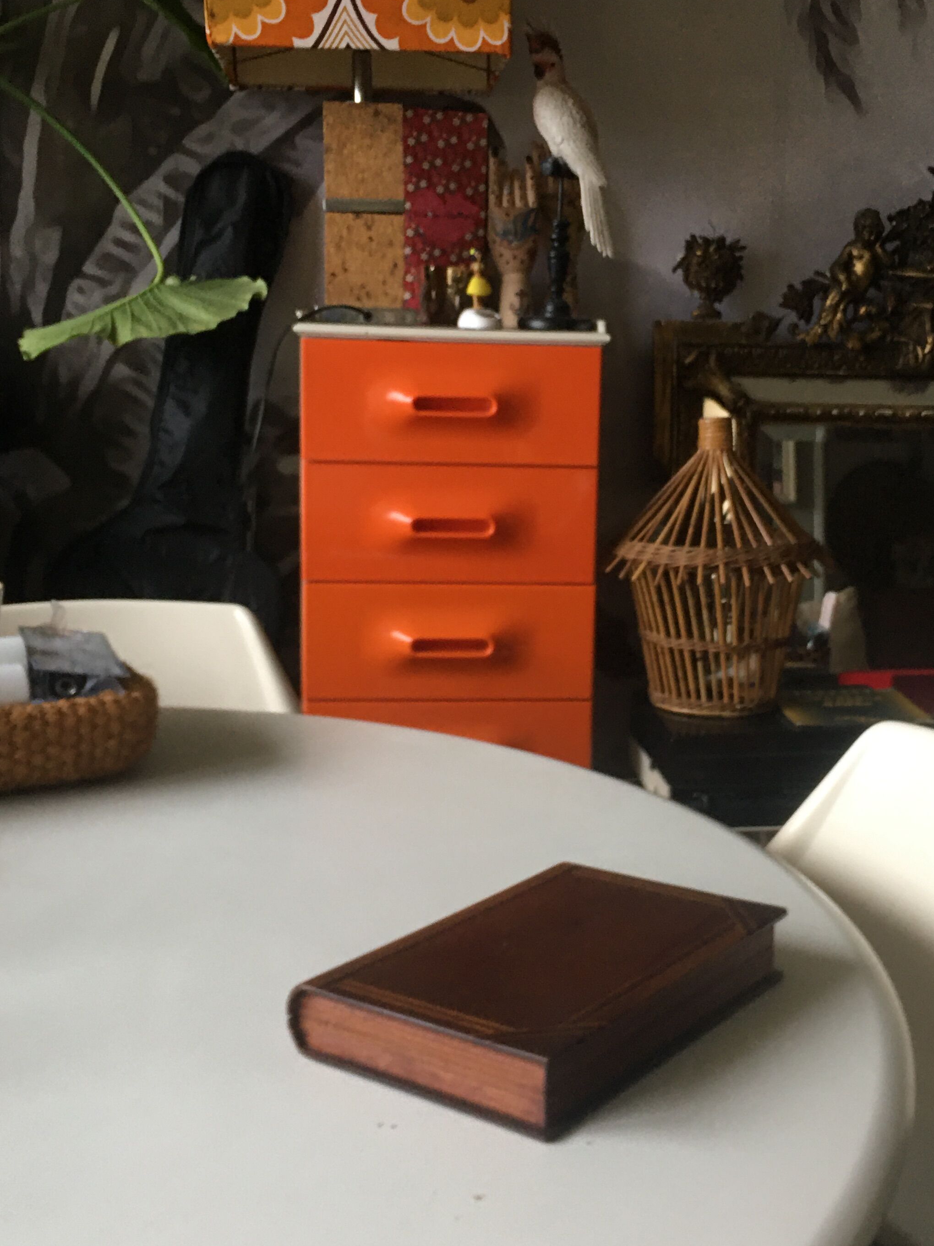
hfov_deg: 33.3
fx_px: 1547
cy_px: 596
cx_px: 619
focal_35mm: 43
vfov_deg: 43.8
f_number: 2.2
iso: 64
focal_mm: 4.15
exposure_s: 1/17
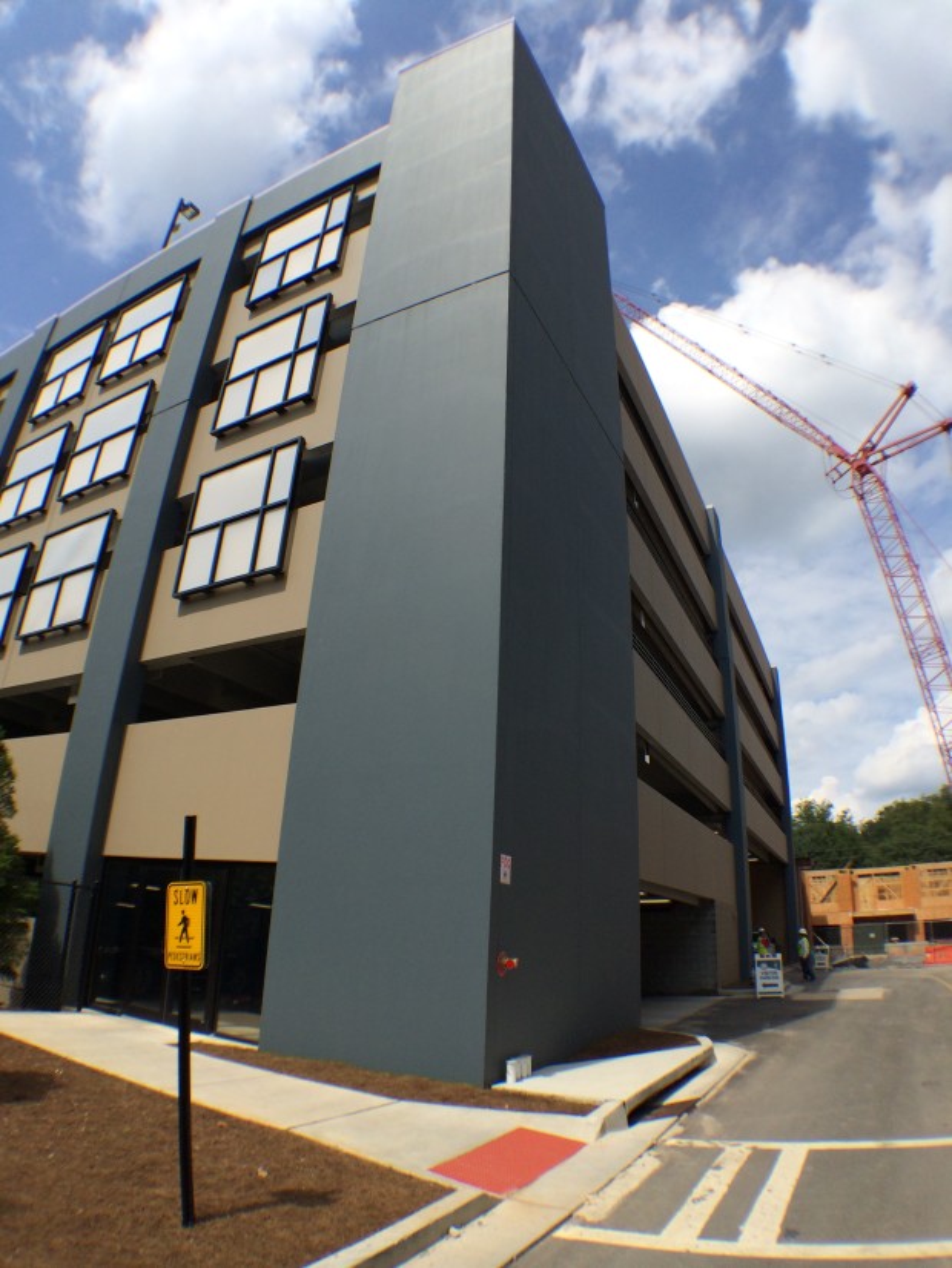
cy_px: 634
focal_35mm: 30
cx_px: 476
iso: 40
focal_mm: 4.12
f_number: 2.2
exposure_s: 1/2933
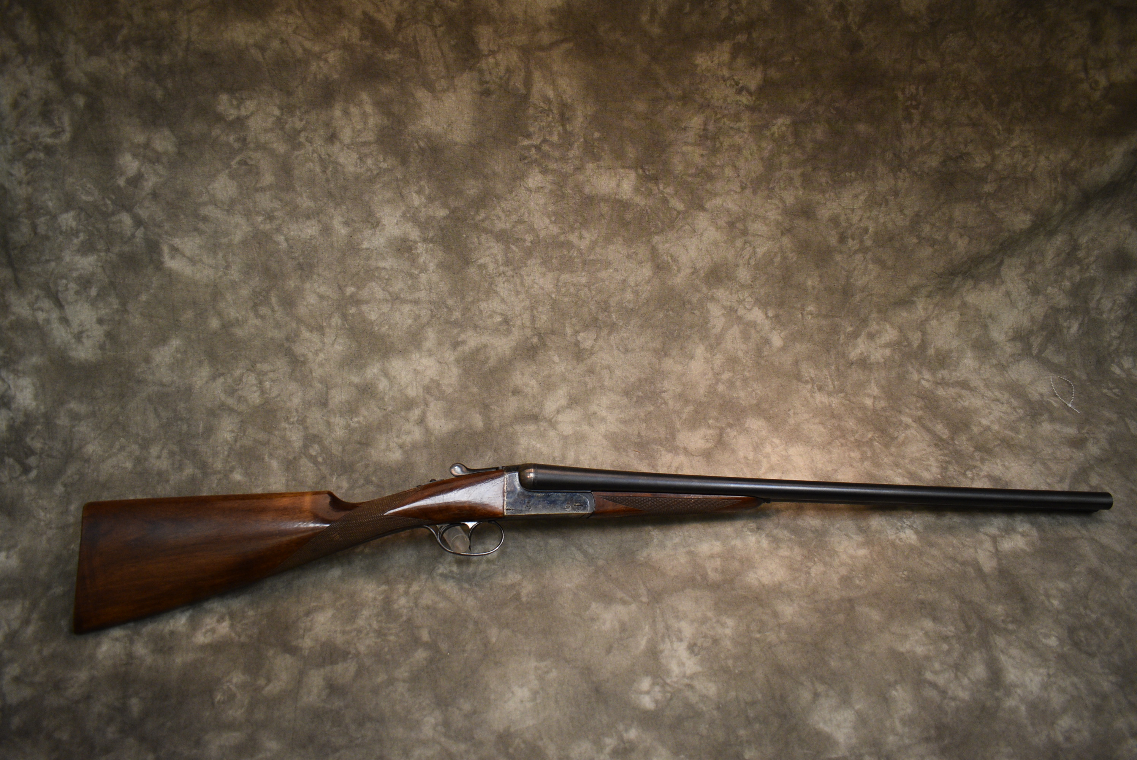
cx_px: 568
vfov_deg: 48.0
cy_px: 380
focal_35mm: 27
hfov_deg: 67.3
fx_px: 853
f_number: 3.5
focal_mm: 18
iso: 900
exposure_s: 1/125
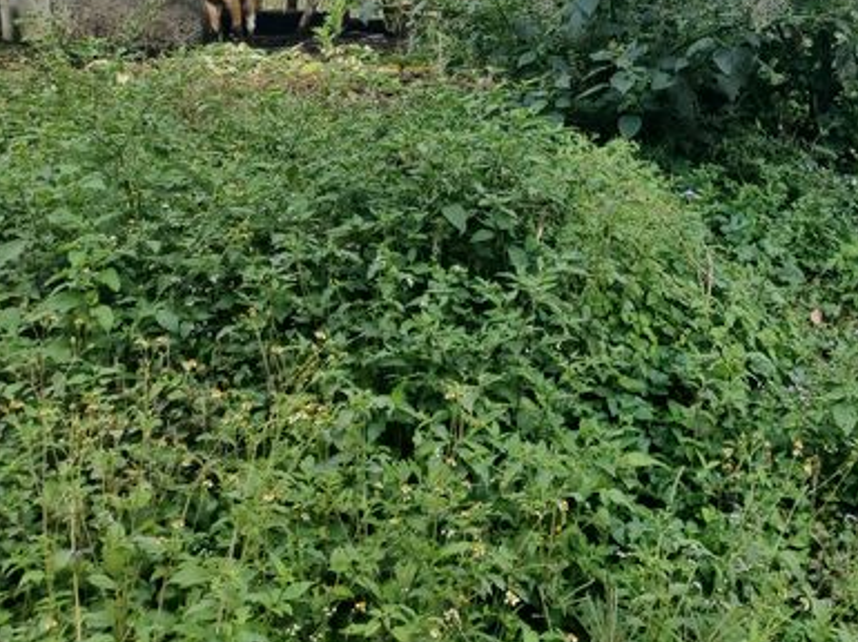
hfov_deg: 34.9
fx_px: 1288
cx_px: 758
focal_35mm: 52
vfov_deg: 26.7
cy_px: 27
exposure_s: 1/336
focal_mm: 4.6
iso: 32
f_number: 1.8
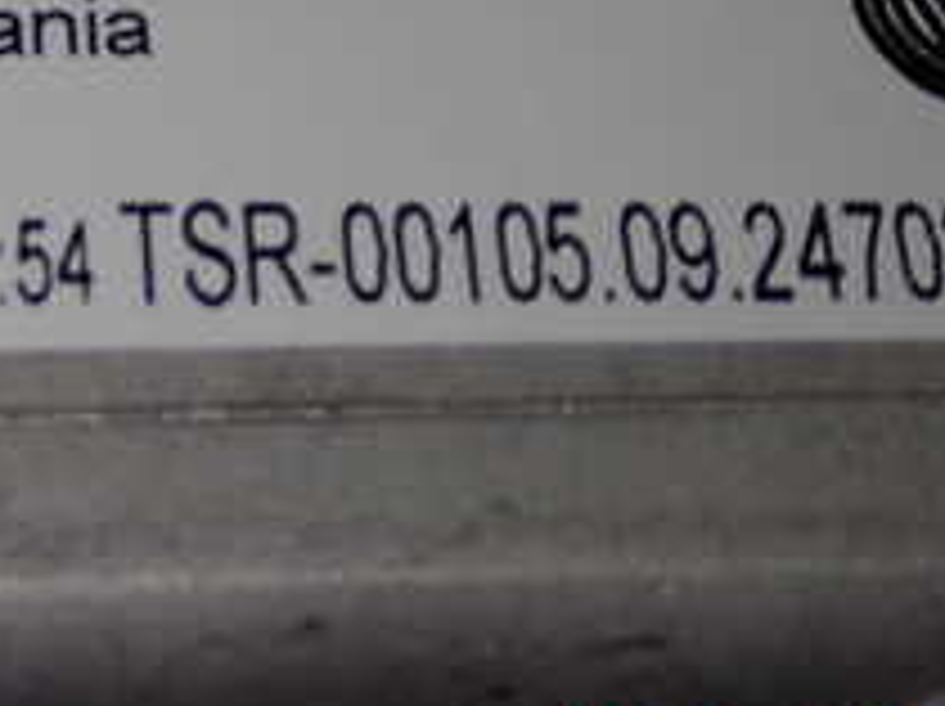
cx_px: 252
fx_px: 3899
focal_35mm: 143
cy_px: -193
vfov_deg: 10.2
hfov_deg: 13.8
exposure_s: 1/50
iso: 200
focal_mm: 9.01
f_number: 9
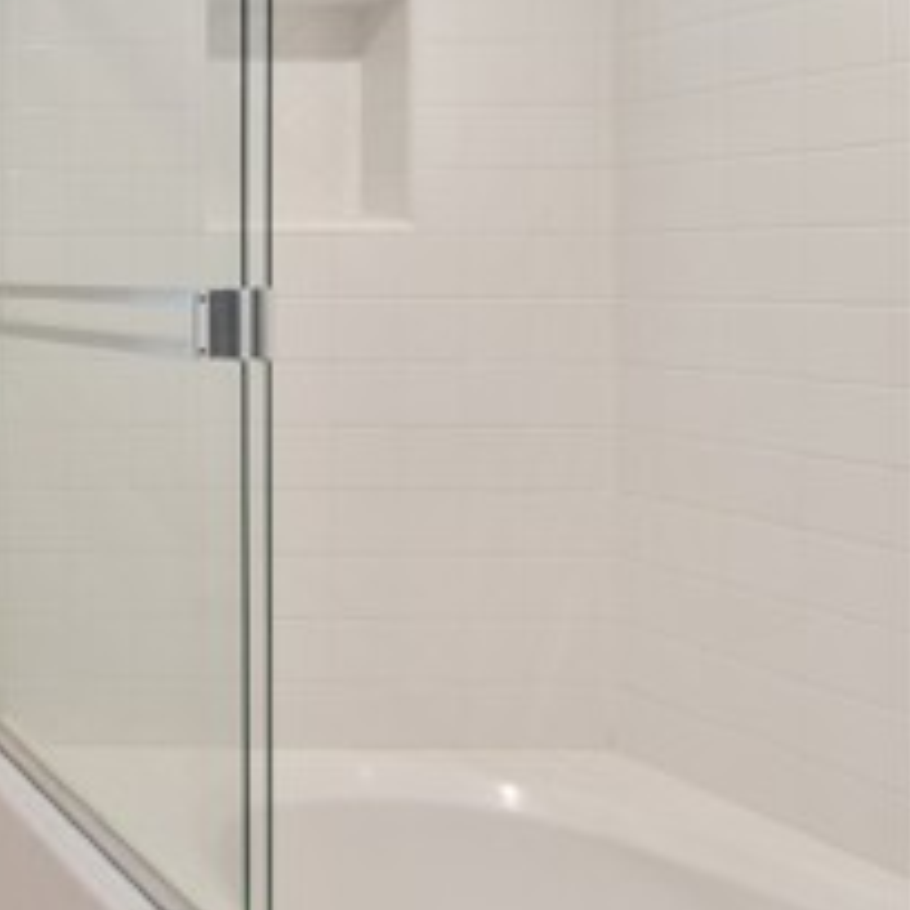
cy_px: 265
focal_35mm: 40
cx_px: -513
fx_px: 1190
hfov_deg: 26.8
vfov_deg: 41.0
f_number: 5.6
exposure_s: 1/125
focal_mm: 15
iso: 400
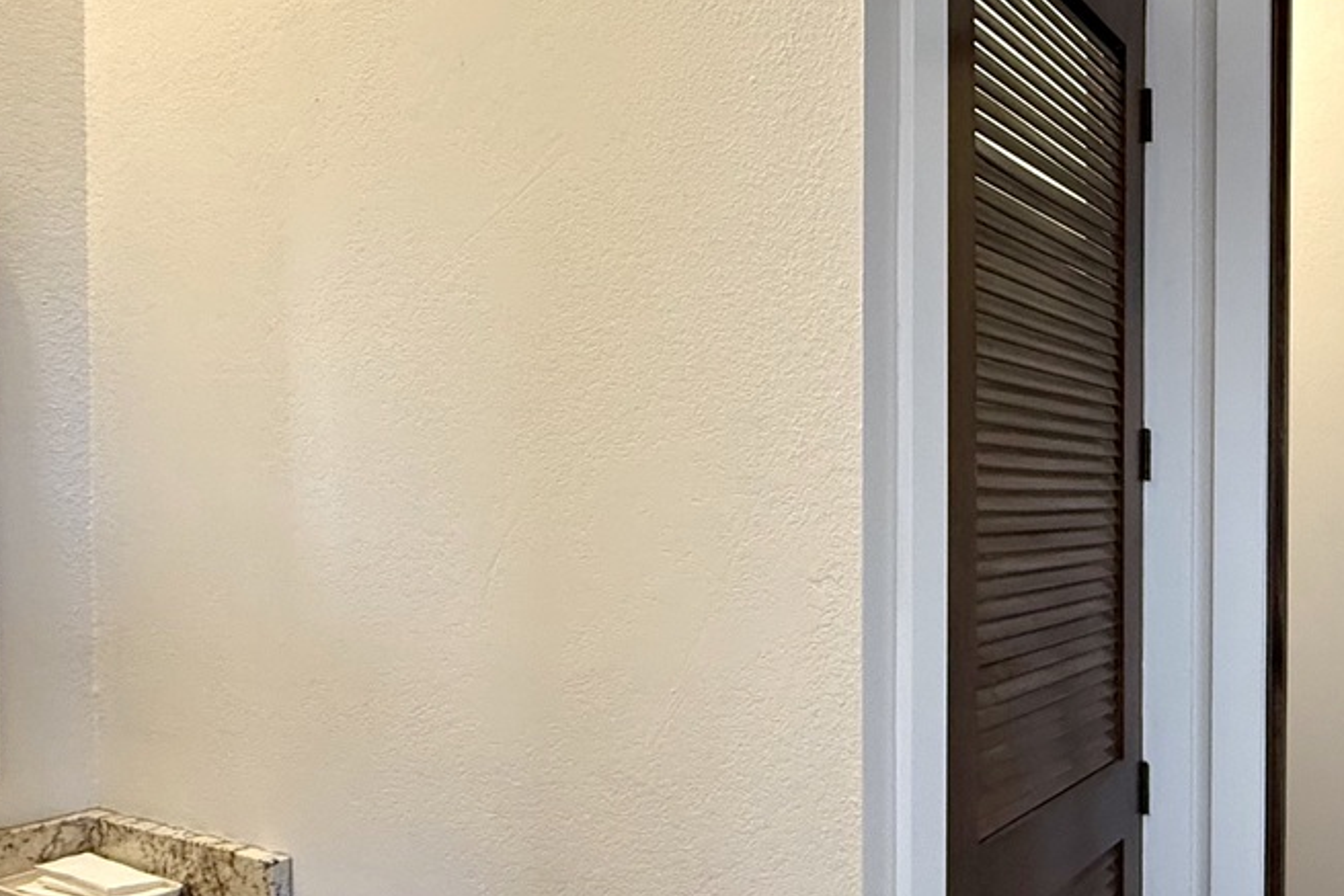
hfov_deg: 56.9
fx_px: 1195
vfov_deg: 41.0
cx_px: 938
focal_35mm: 32
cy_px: 531
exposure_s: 1/60
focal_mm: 2.22
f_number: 2.2
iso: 320
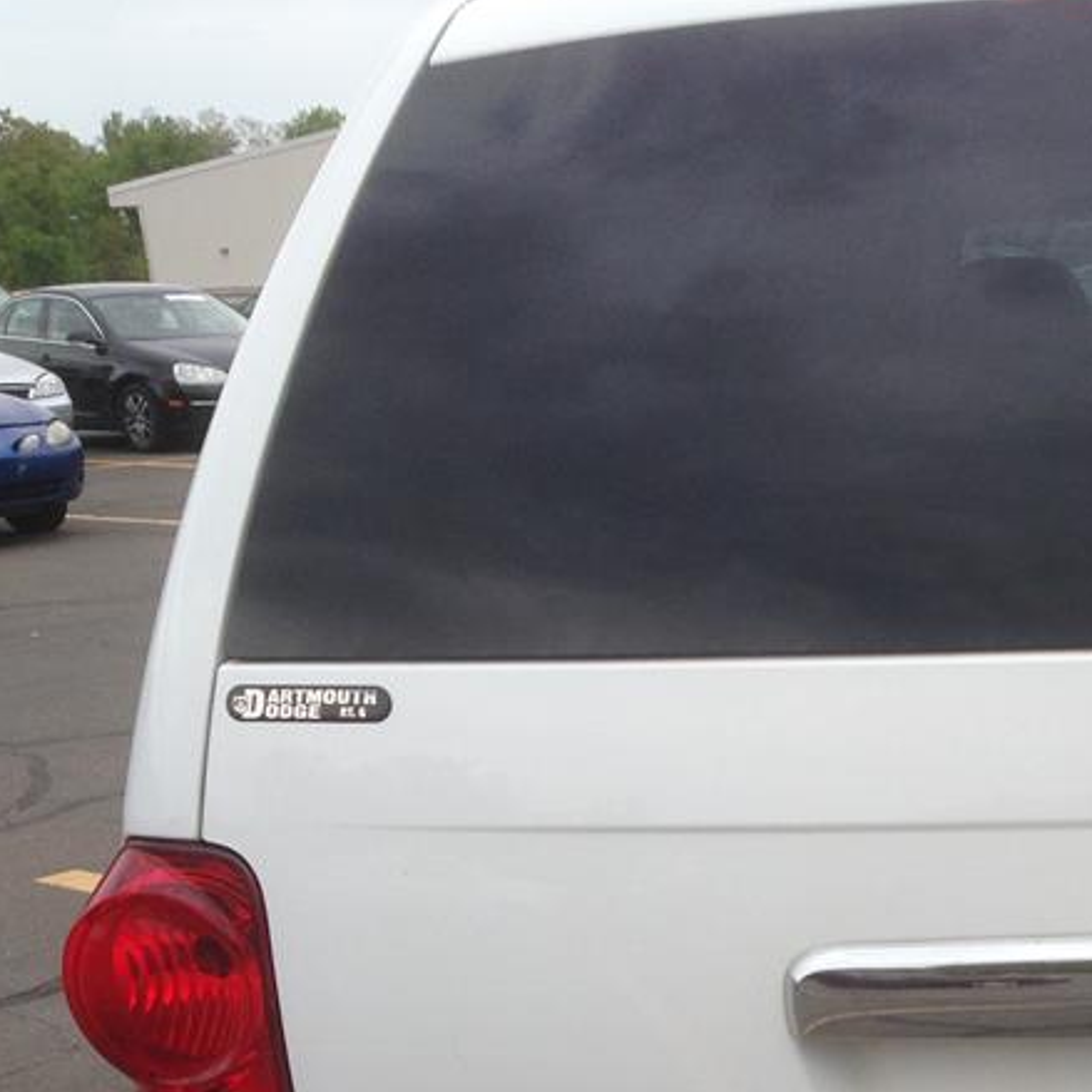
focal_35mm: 68
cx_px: 1224
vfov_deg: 24.8
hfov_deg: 23.7
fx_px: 2427
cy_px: 935
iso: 50
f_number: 2.4
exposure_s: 1/763
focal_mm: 4.13
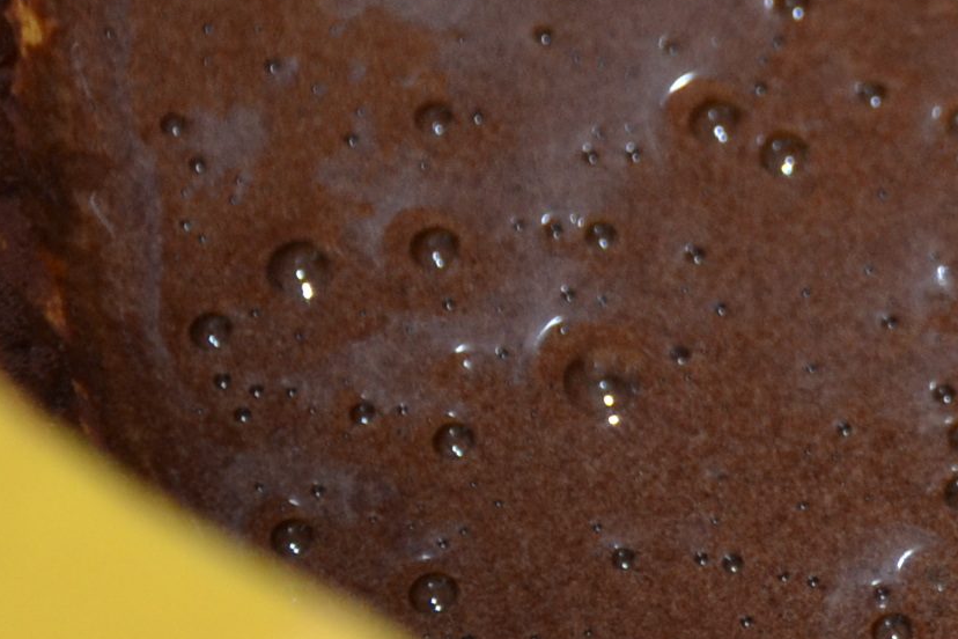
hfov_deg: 7.6
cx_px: 1661
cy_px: -295
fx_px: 6998
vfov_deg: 5.2
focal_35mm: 263
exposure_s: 1/60
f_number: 4.5
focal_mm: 42
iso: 560
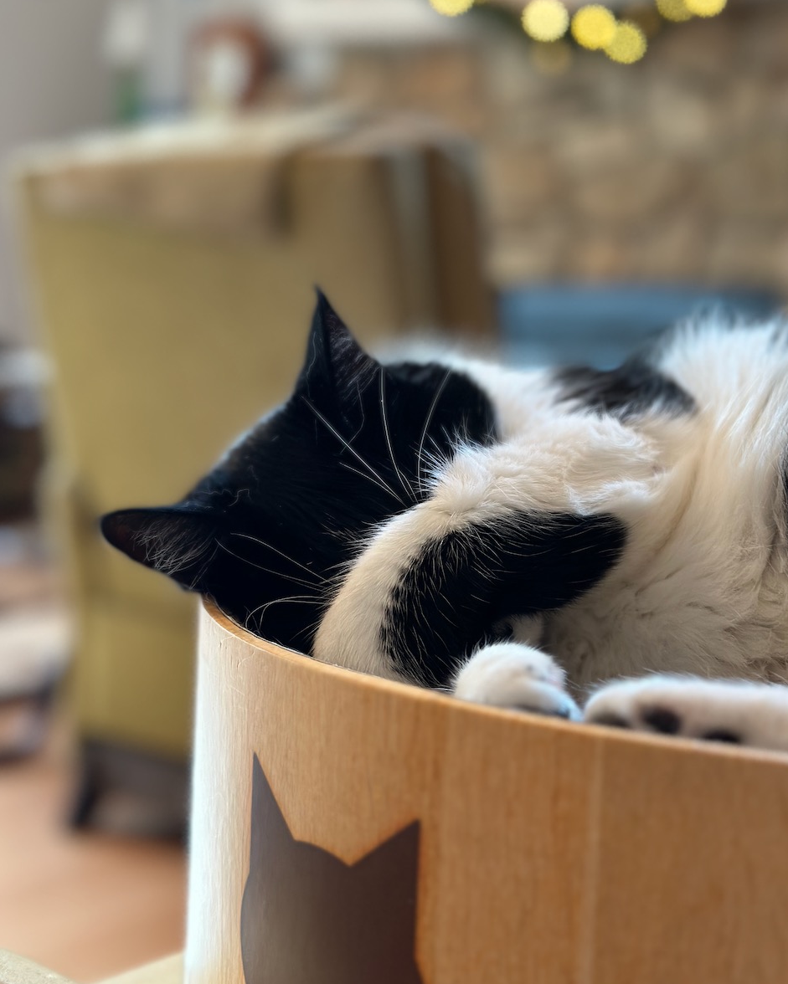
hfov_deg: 29.7
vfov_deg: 36.6
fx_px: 1487
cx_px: 397
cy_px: 454
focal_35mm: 51
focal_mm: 6.86
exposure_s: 1/40
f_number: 1.78
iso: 320
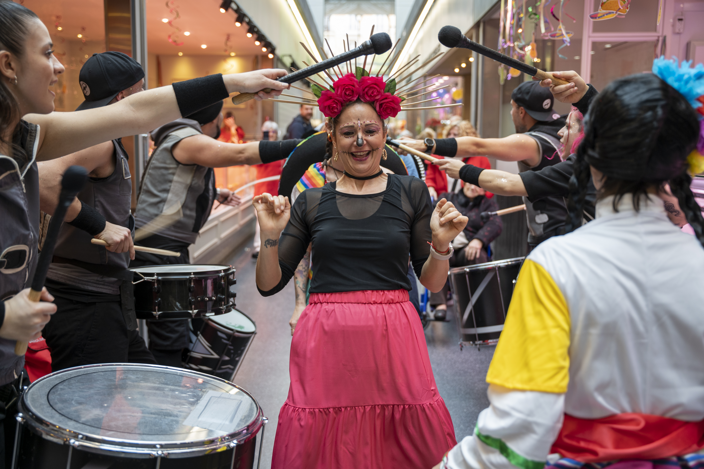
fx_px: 723
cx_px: 352
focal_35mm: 37
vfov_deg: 35.9
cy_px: 234
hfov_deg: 51.9
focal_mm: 37
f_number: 2.8
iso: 500
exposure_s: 1/200
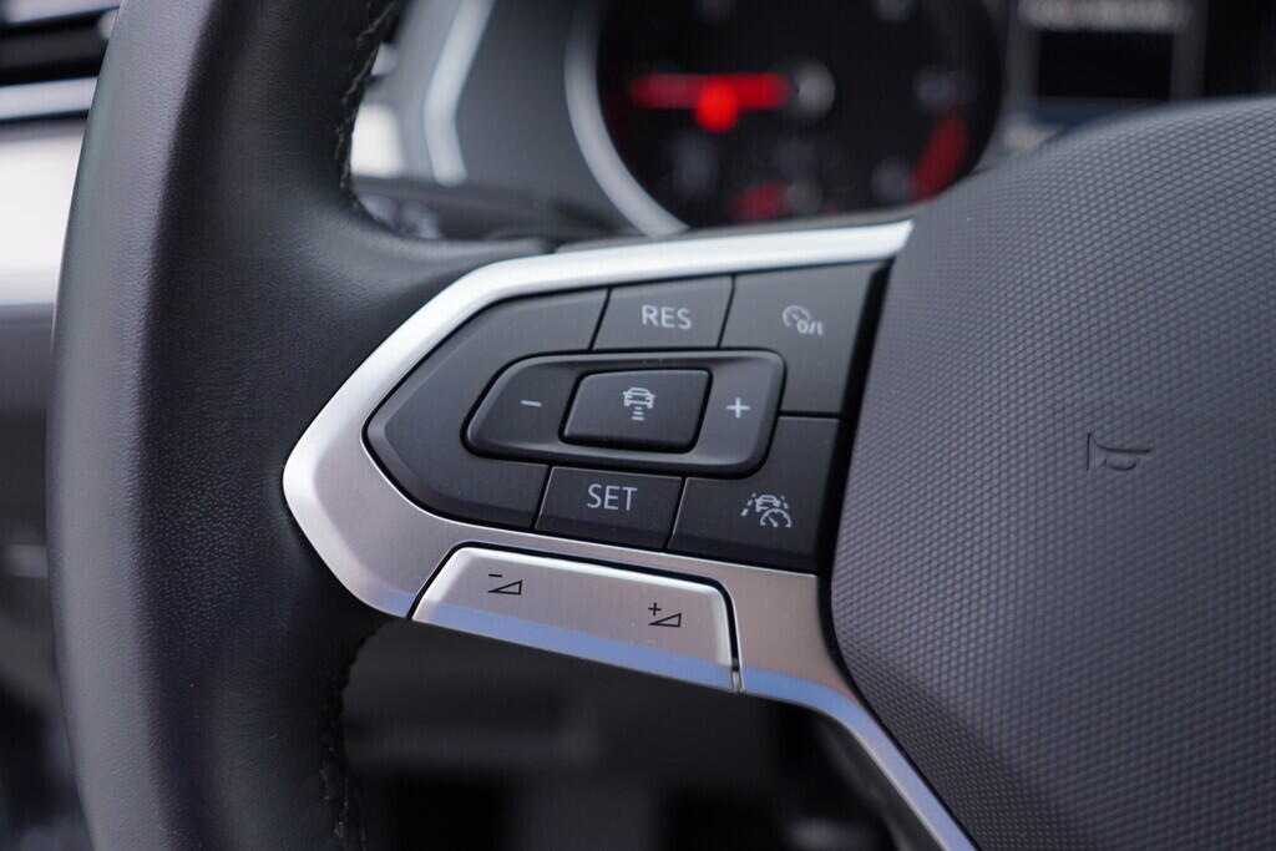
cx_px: 638
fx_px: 1276
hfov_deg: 53.1
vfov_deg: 36.9
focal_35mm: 36
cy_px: 426
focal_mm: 24
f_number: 3.2
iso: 125
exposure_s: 1/50
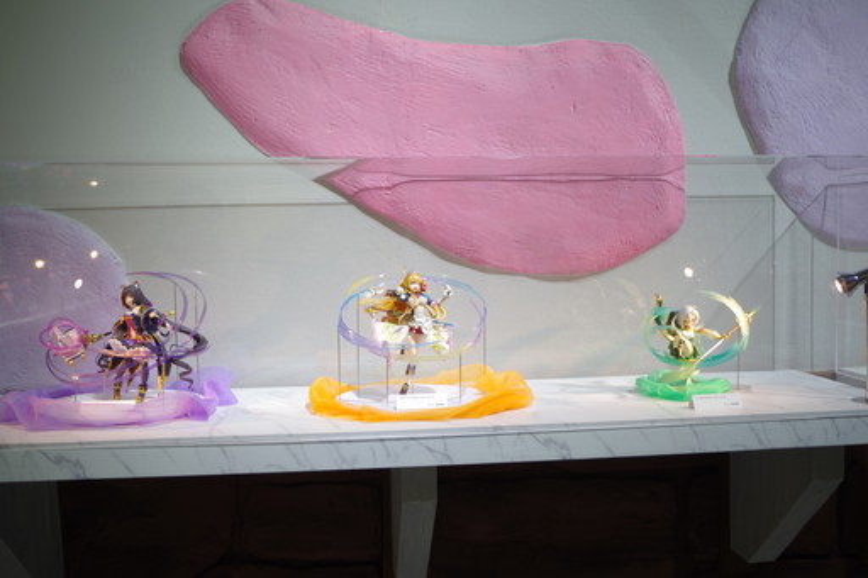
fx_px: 819
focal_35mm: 34
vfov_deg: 38.9
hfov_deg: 55.8
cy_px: 289
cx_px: 434
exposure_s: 1/50
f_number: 4
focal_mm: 23.13
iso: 100
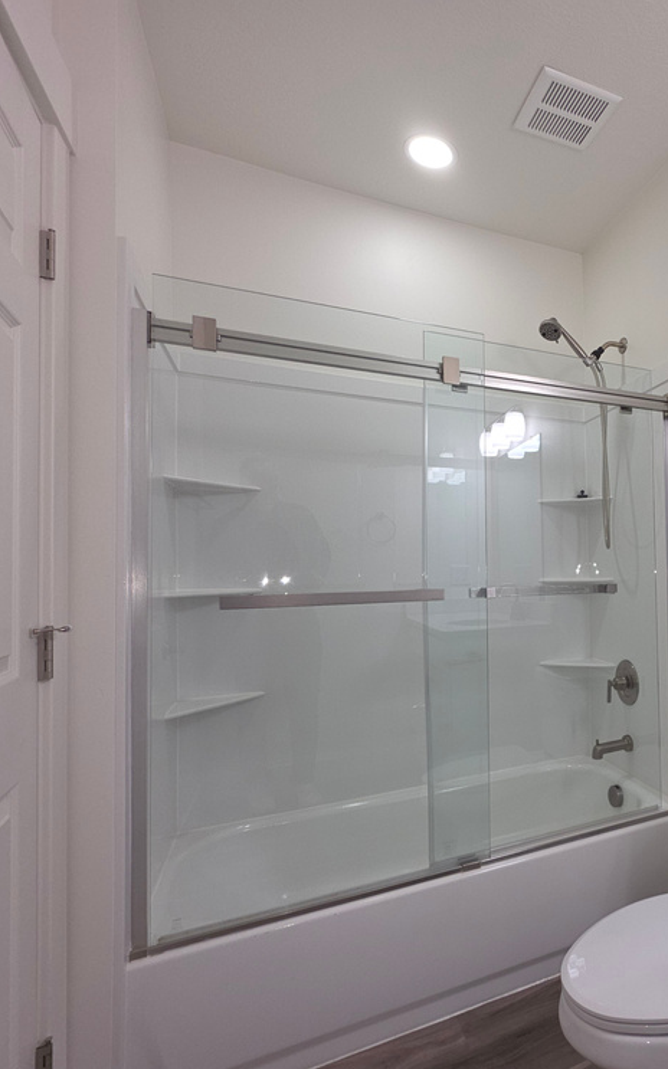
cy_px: 551
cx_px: 619
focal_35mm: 19
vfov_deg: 88.0
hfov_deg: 53.2
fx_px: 554
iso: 32
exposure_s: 1/60
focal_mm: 2.2
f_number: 1.9
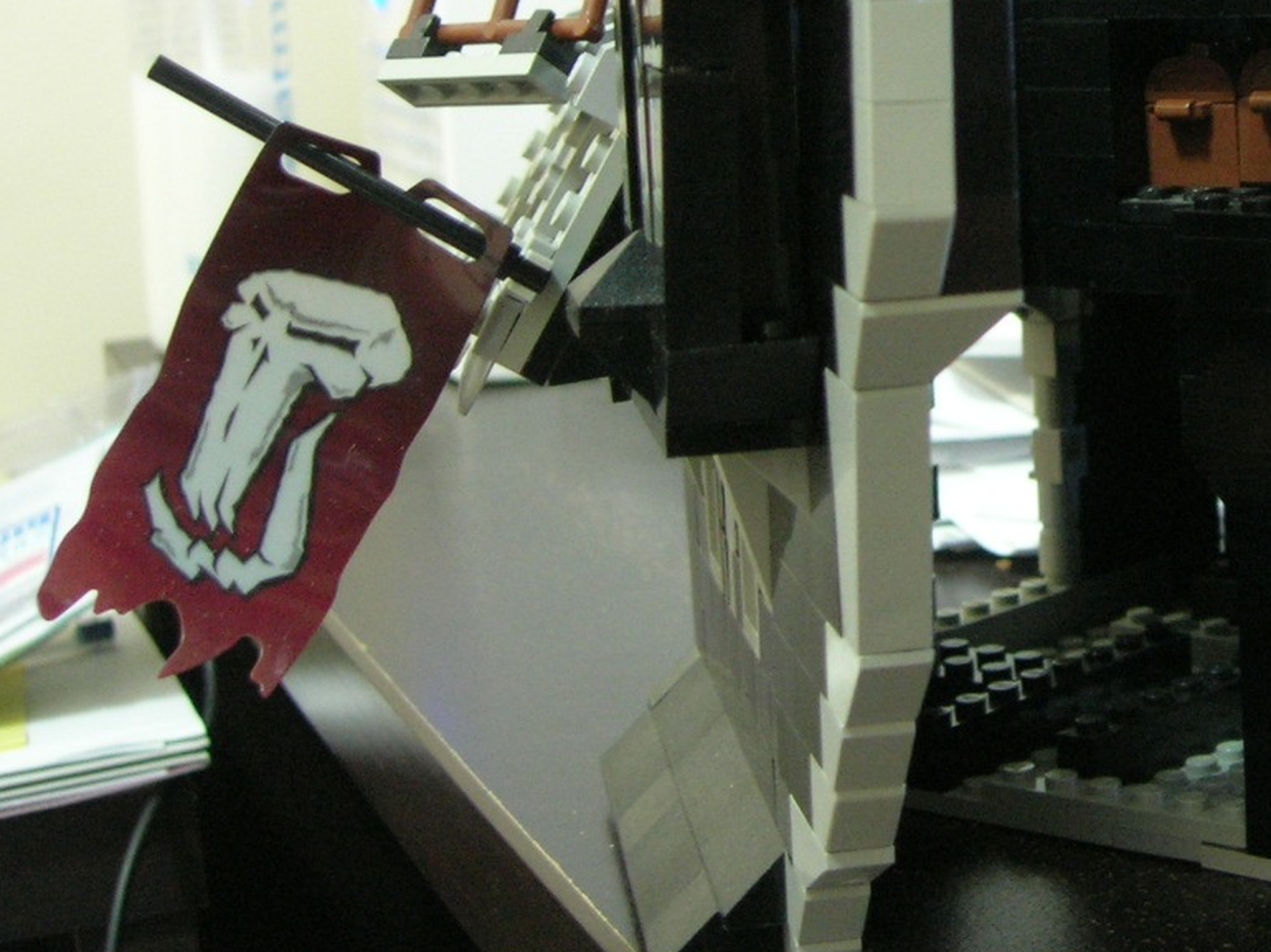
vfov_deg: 18.3
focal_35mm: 79
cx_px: 1261
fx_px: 2900
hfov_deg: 23.7
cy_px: 87
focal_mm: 7.8
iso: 158
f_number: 2.8
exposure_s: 1/3.1
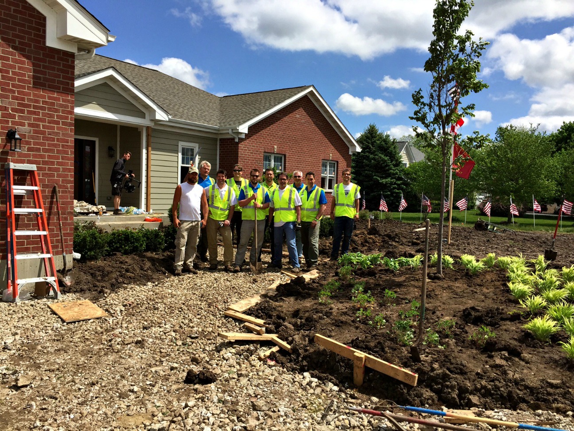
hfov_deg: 61.7
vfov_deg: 48.2
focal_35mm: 29
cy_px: 216
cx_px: 287
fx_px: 481
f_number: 2.2
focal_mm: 4.15
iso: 32
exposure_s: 1/2639
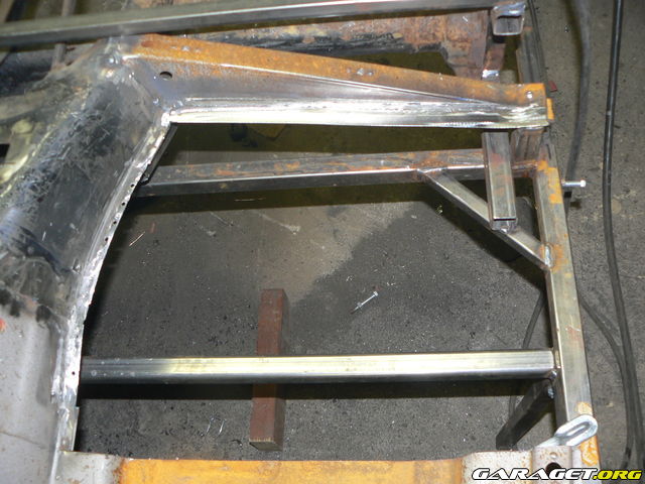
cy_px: 242
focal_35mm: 36
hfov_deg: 51.4
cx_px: 322
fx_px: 671
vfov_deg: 39.7
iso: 100
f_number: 2.8
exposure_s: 1/30
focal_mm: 6
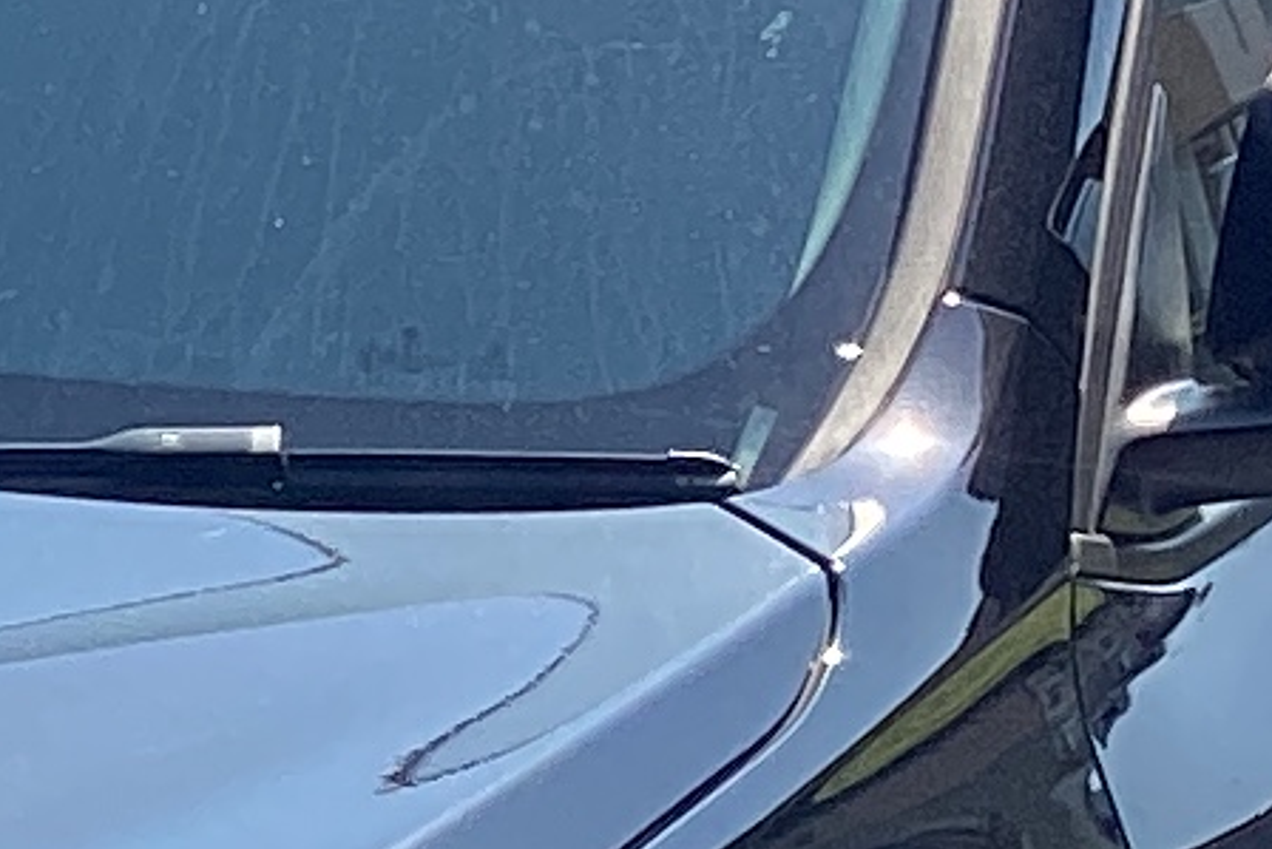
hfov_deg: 8.4
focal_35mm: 235
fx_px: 8306
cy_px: 1559
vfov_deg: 5.7
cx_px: -1150
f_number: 2.4
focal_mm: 3.3
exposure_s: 1/558
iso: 25
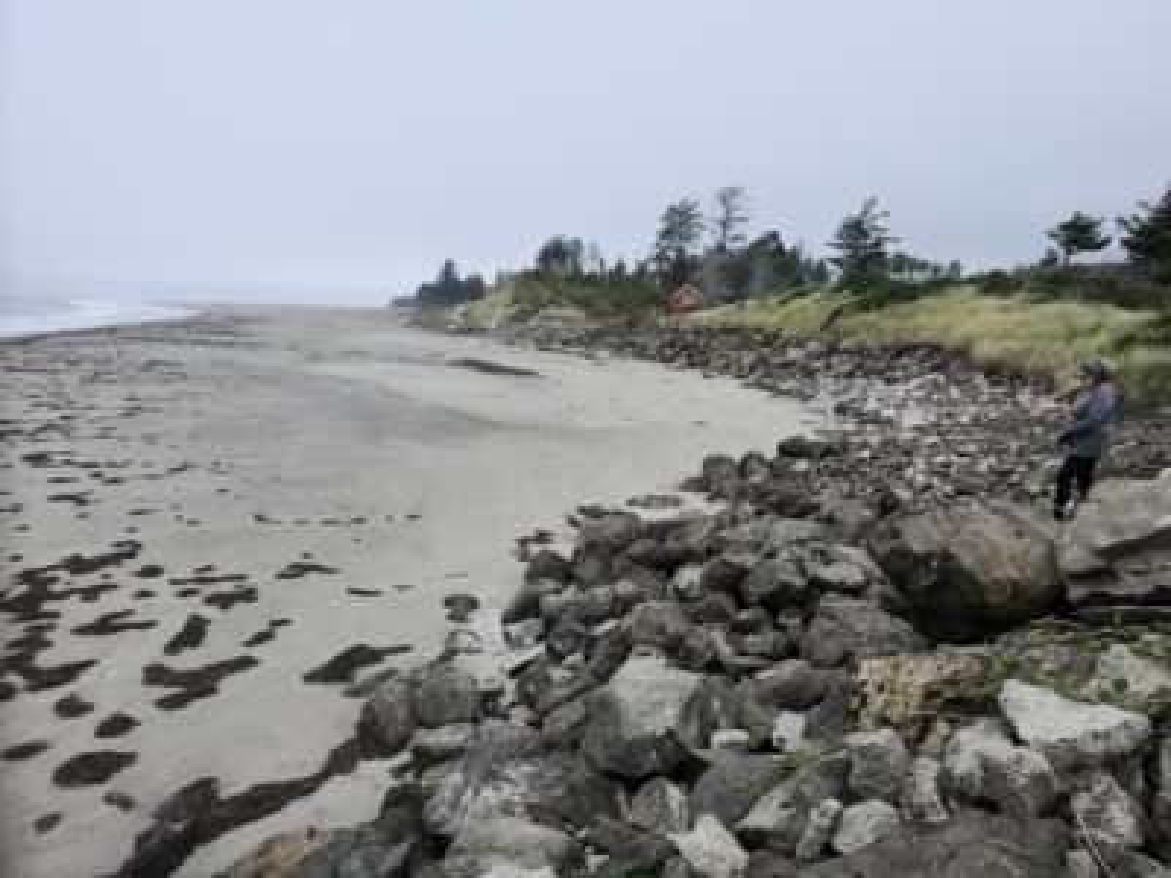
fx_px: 778
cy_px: 439
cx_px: 586
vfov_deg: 58.9
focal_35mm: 23
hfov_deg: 73.9
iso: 25
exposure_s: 1/1076
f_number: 1.8
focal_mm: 5.54
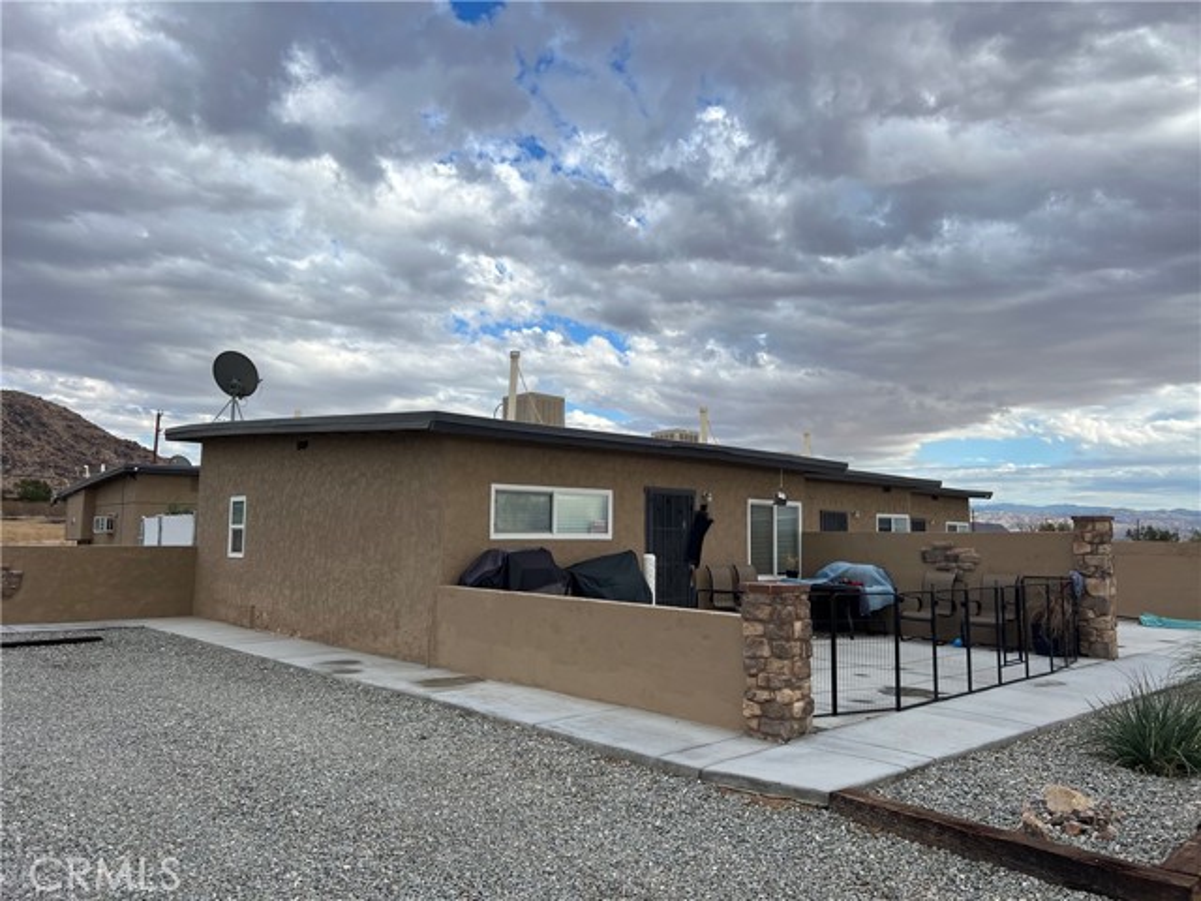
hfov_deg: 67.3
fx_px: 902
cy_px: 450
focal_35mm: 26
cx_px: 600
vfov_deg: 53.1
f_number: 1.5
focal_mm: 5.7
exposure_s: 1/3257
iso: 50
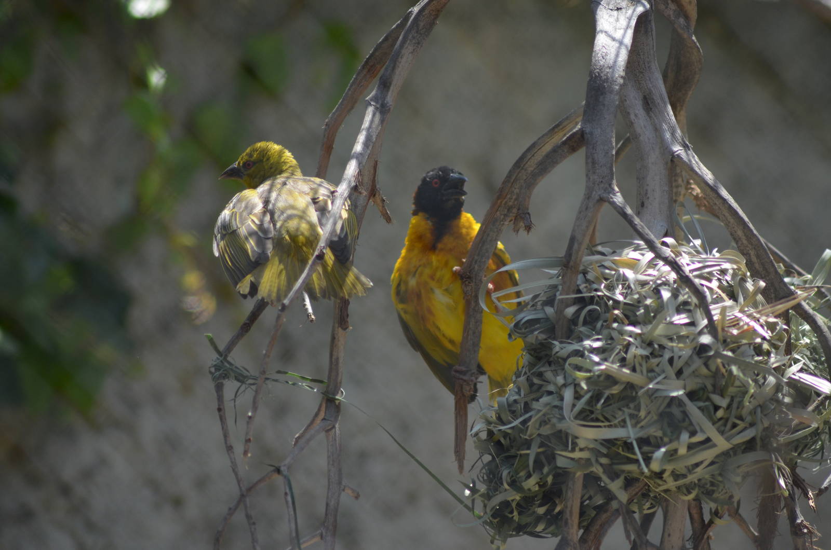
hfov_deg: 5.7
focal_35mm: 360
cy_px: 275
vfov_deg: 3.8
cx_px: 416
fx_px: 8293
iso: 400
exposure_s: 1/1000
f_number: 5
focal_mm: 240
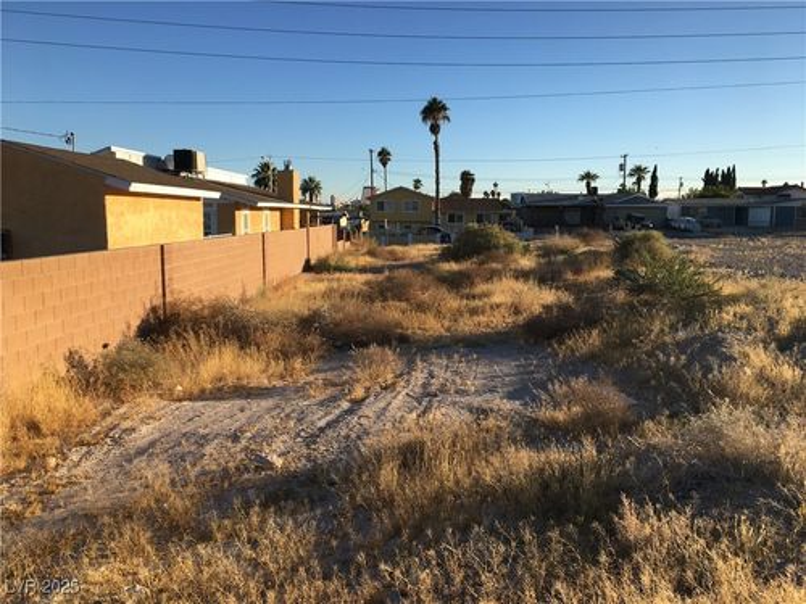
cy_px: 302
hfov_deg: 61.7
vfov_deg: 48.2
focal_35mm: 29
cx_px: 403
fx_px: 675
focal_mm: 4.15
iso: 25
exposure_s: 1/1131
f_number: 2.2
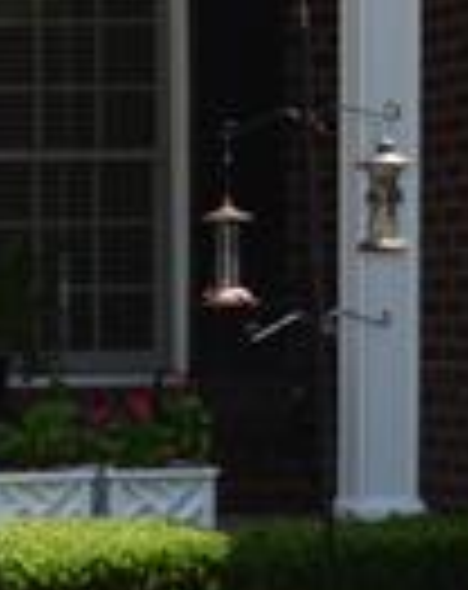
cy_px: 556
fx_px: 2401
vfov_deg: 13.8
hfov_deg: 10.4
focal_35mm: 138
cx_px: -410
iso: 100
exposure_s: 1/200
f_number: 5.6
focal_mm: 20
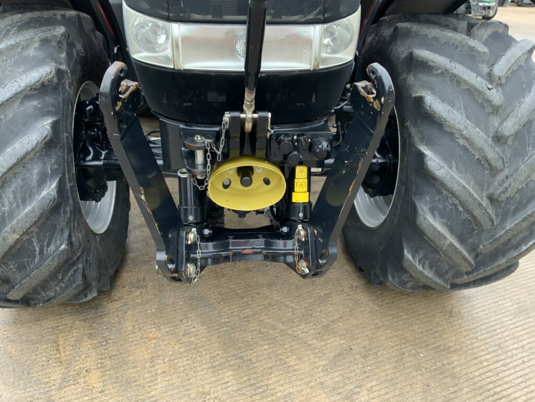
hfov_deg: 61.7
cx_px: 268
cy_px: 201
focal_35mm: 29
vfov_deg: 48.2
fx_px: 448
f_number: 1.8
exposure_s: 1/60
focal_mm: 3
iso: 100
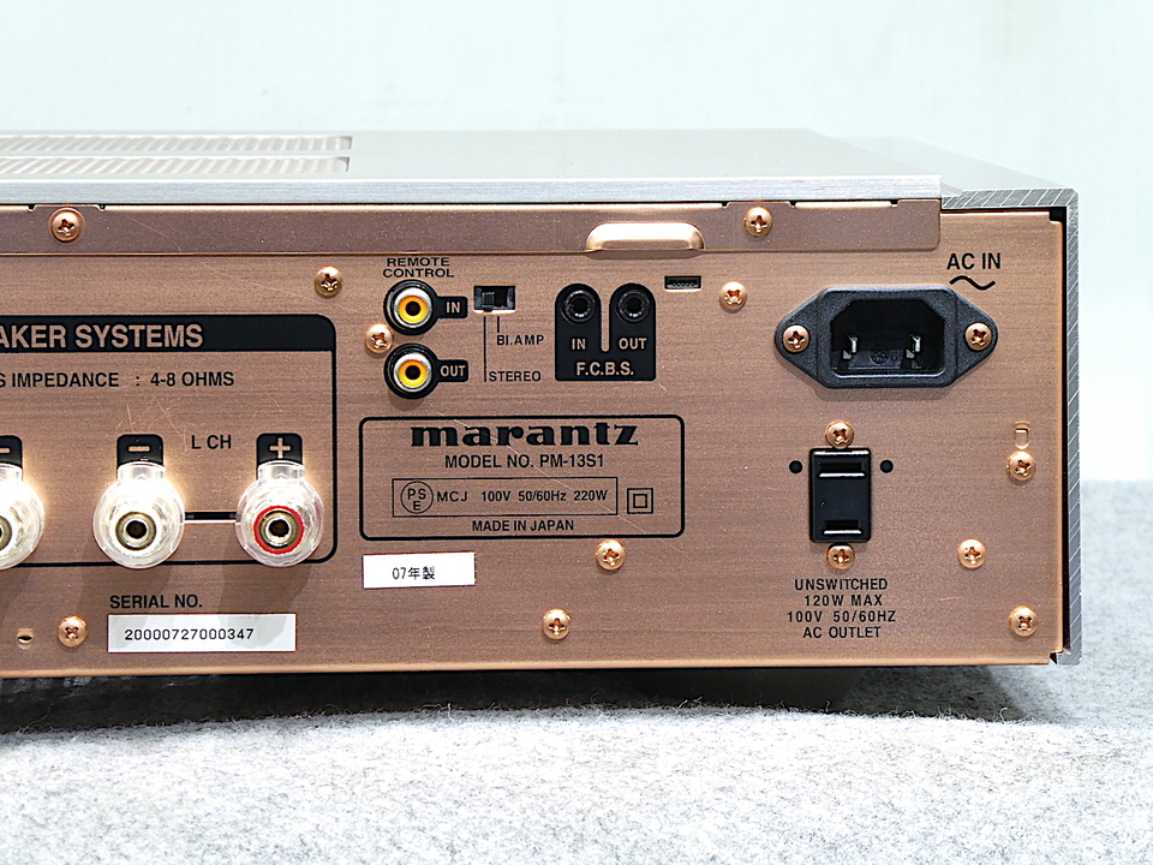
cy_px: 432
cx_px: 576
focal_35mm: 151
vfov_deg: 9.8
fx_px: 5030
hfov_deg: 13.1
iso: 200
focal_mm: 27.1
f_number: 5.4
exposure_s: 1/4
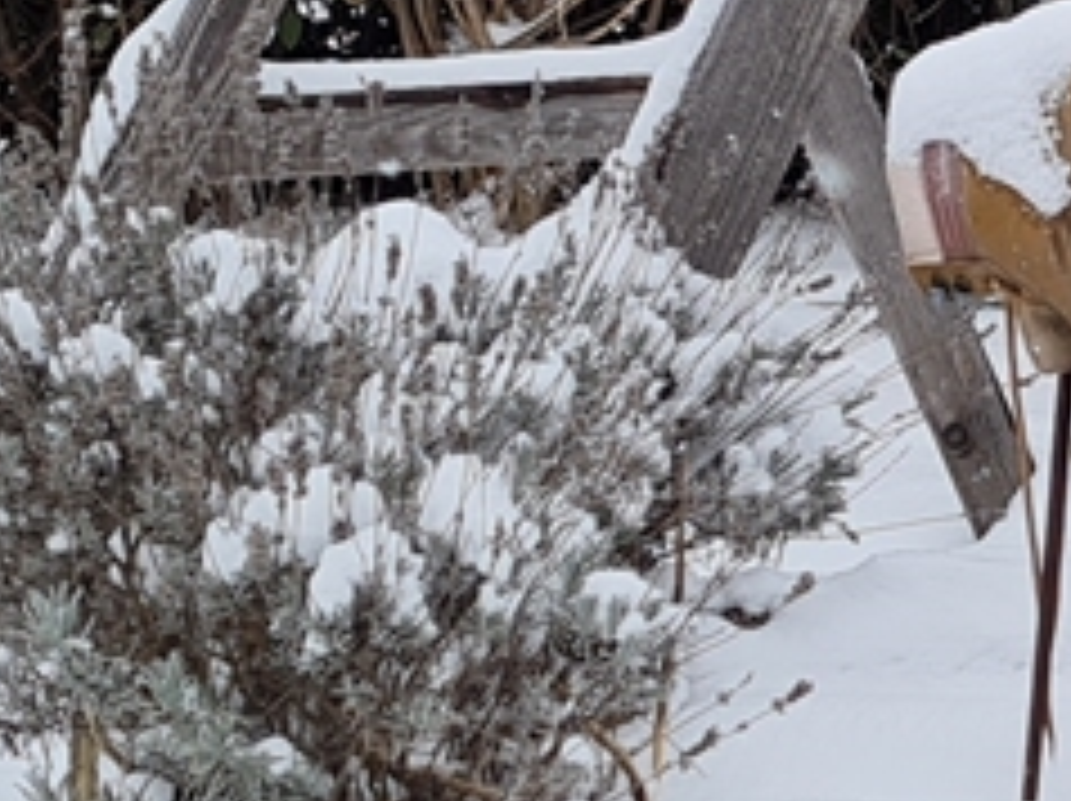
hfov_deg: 10.6
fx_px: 5409
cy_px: -284
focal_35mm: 175
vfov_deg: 8.3
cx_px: 1953
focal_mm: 5.4
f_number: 1.8
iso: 50
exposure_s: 1/656
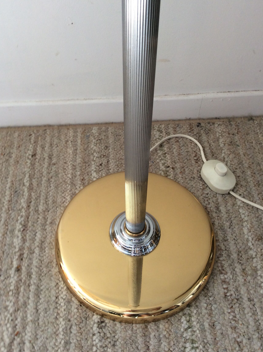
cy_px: 163
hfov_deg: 39.5
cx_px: 119
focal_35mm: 36
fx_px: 366
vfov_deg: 51.4
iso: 40
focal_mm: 3.3
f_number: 2.4
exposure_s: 1/33
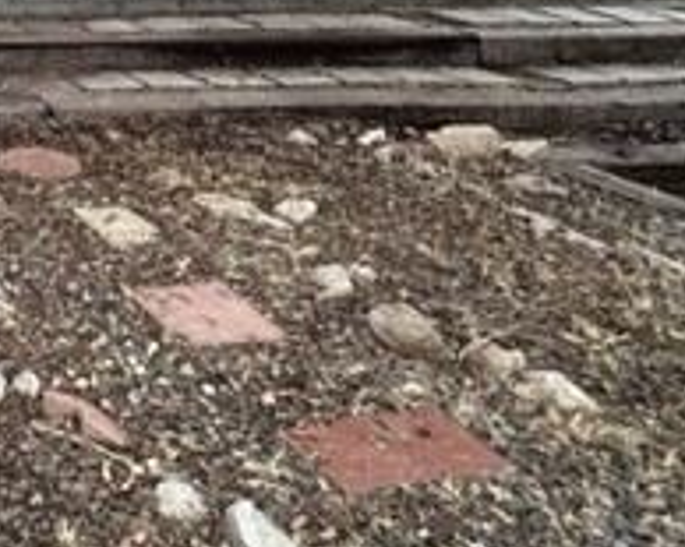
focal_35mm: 45
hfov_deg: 30.5
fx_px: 912
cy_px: -222
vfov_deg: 26.5
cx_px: -247
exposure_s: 1/99
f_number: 2.2
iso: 80
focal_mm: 2.22
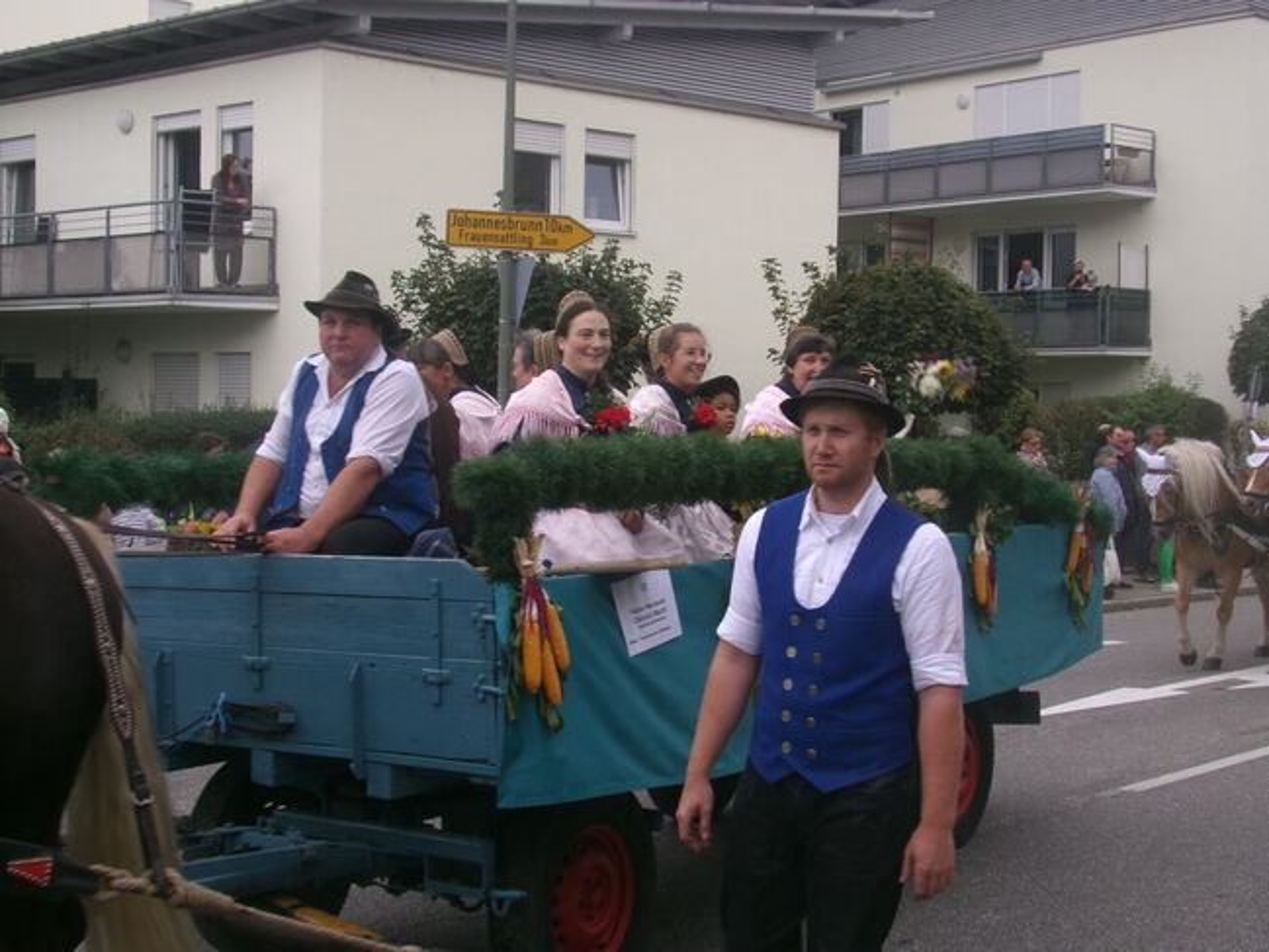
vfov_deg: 30.3
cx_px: 634
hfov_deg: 39.7
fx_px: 1760
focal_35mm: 48
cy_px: 476
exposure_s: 1/140
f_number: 4.2
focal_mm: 8.5
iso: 100
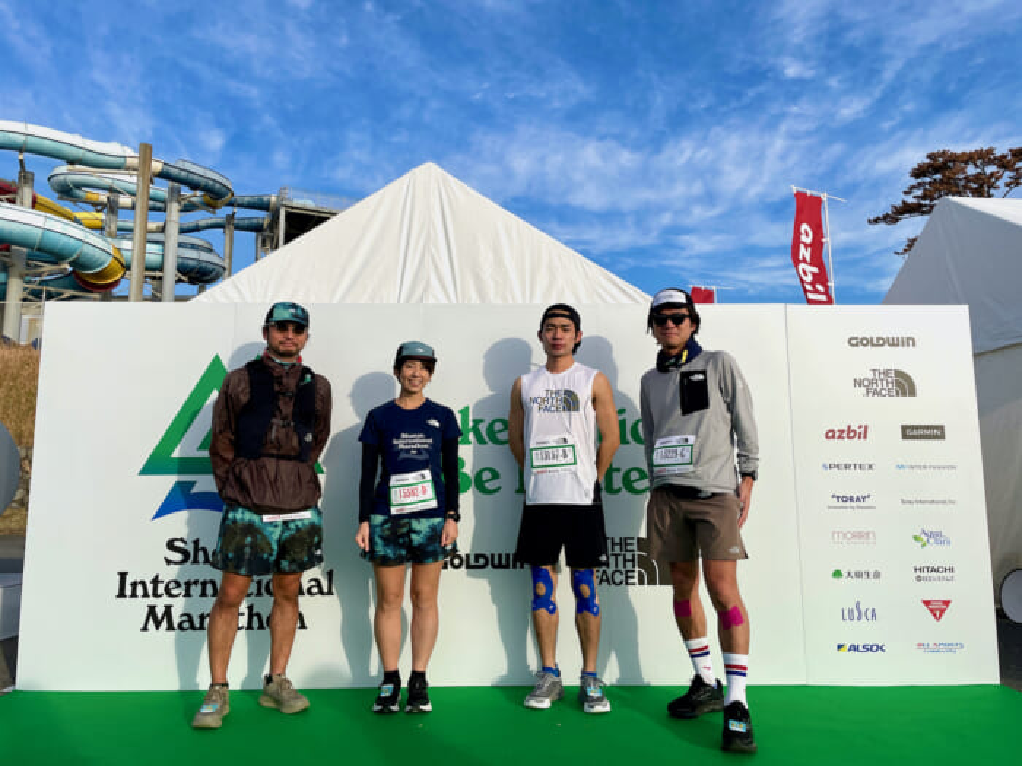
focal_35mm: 26
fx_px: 768
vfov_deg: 53.1
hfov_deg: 67.3
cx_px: 511
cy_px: 383
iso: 32
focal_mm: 4.2
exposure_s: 1/3300
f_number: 1.6
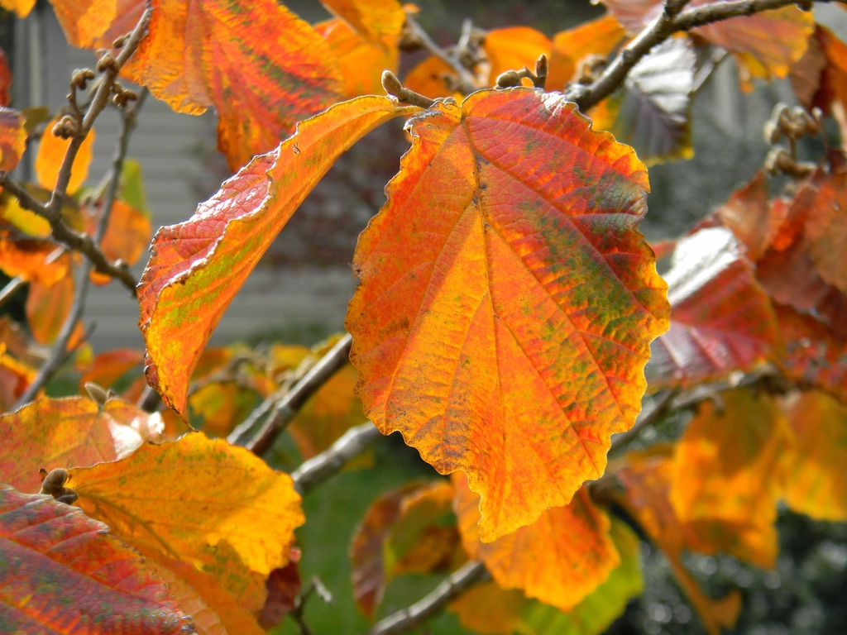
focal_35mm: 50
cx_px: 424
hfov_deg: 38.2
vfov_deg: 29.1
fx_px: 1223
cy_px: 318
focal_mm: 12.2
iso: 80
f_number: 4.3
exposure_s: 1/246
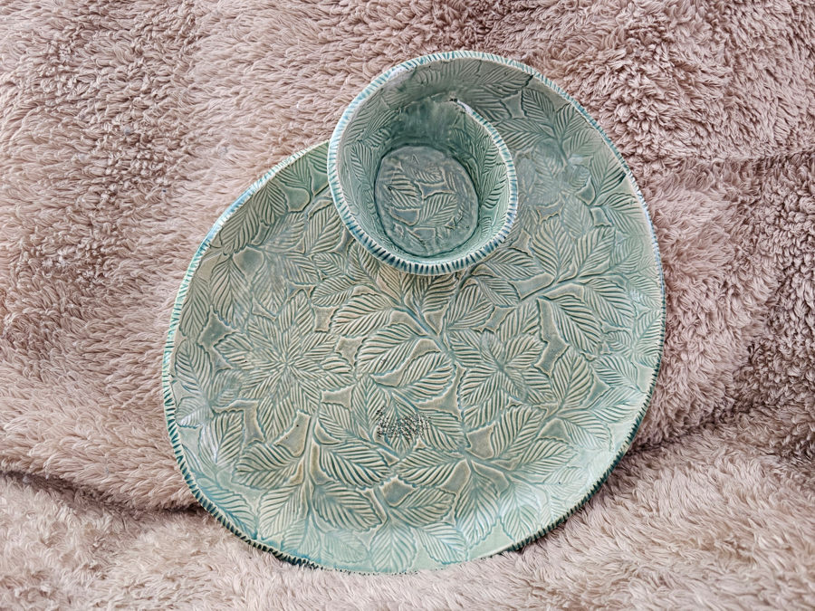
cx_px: 408
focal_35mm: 23
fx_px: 542
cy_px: 306
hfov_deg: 73.9
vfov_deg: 58.9
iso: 640
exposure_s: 1/120
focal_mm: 6.3
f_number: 1.7
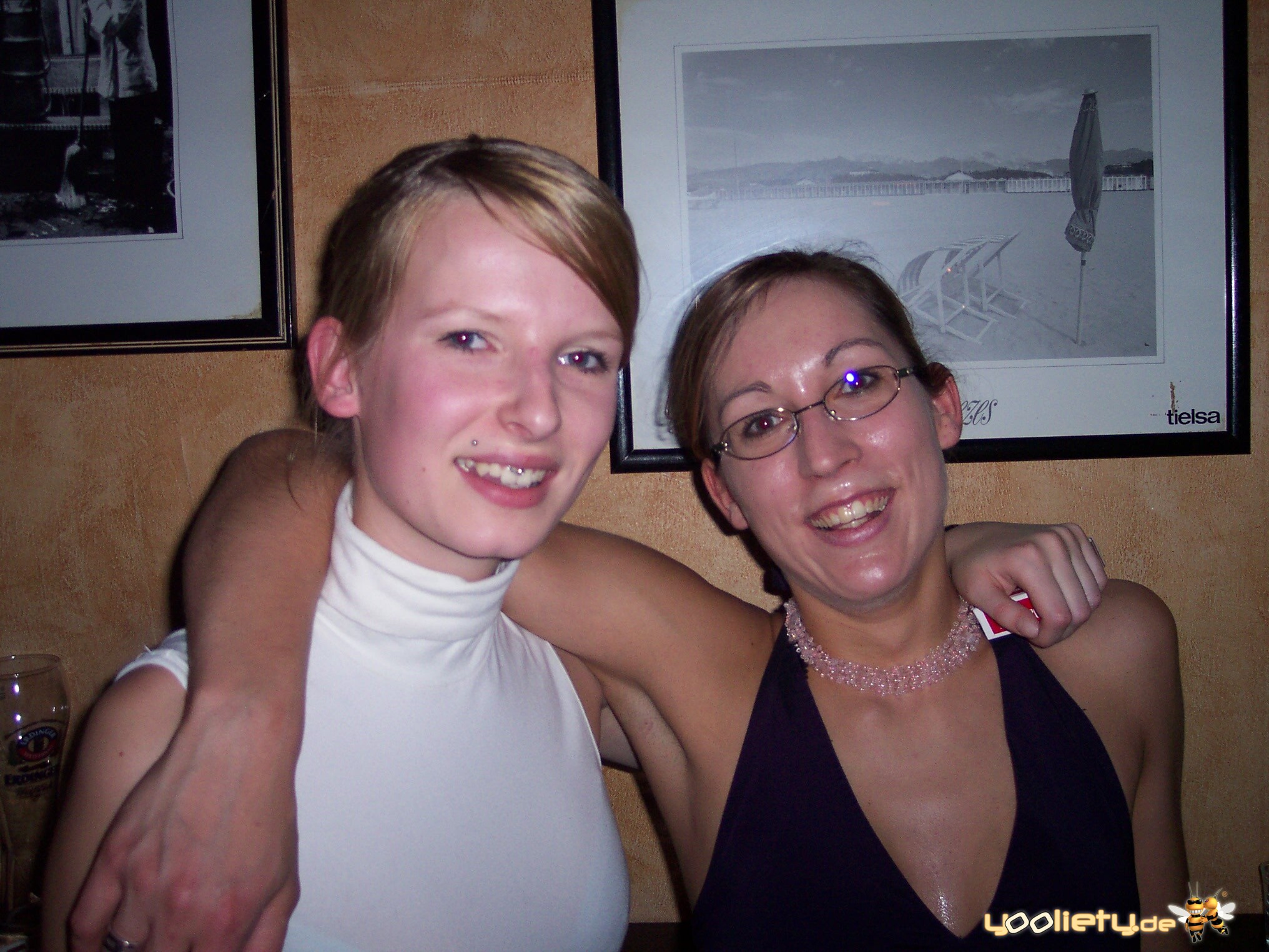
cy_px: 476
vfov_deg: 37.7
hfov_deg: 49.0
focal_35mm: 38
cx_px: 634
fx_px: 1393
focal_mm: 8
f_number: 2.8
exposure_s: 1/30
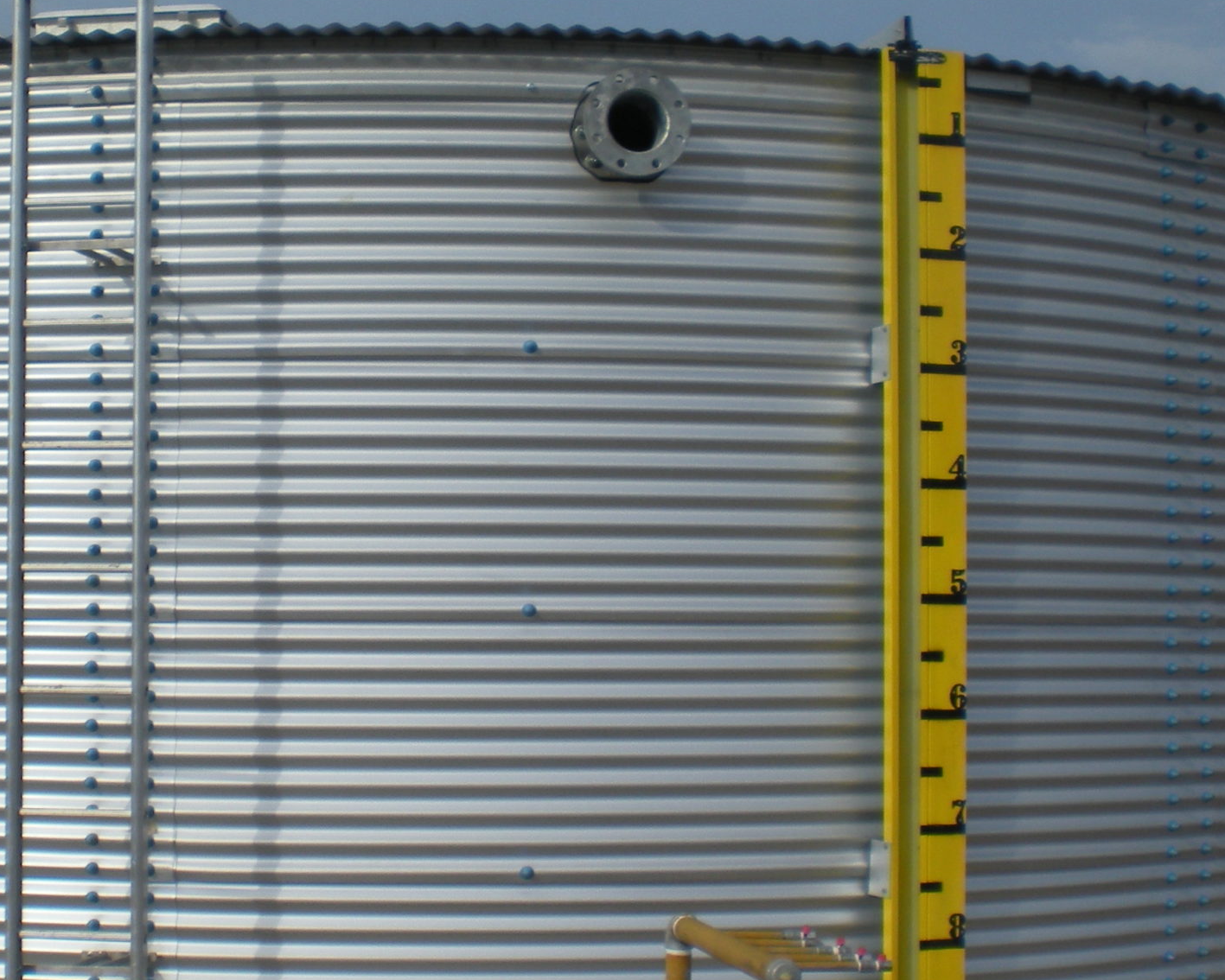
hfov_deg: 28.2
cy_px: 582
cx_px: 458
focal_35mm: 67
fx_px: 2429
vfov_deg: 22.8
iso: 64
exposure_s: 1/569
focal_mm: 6.3
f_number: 4.6
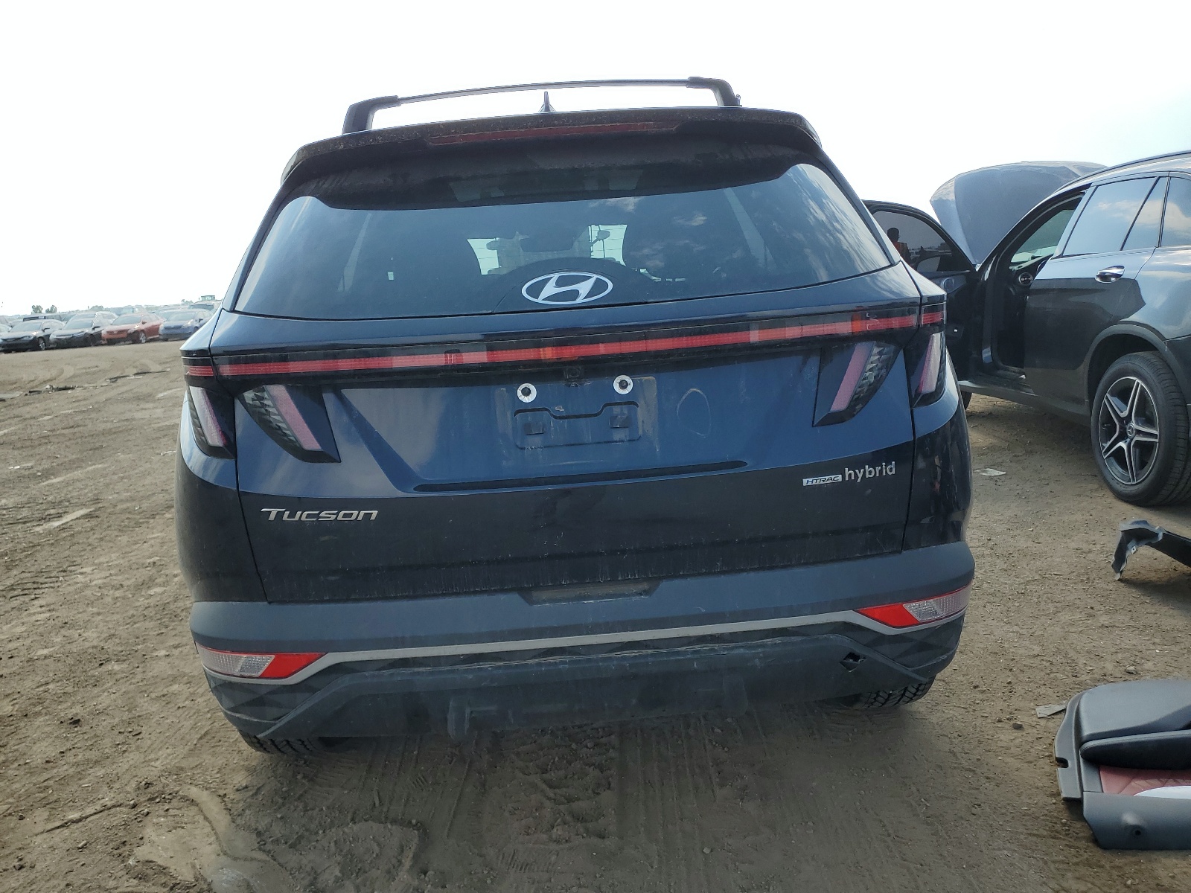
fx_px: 895
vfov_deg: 53.1
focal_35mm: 26
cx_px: 596
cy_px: 446
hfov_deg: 67.3
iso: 50
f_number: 1.5
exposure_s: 1/1667
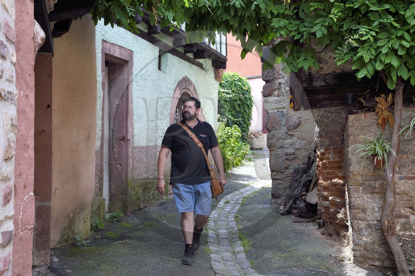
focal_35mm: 50
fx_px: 576
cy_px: 138
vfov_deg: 27.0
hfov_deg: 39.6
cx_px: 208
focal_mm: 50
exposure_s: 1/200
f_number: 9
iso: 400
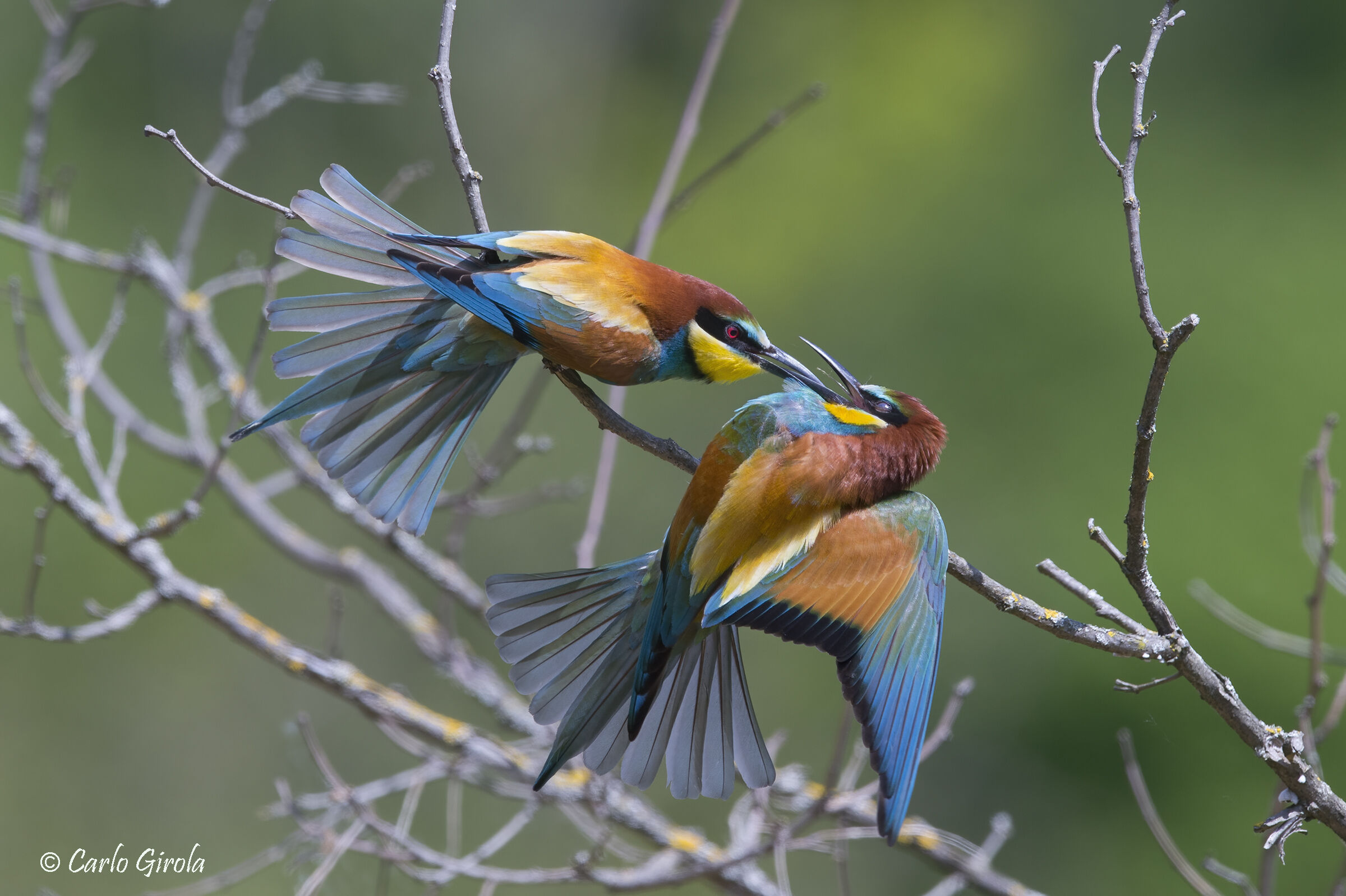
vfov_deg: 1.6
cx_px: 673
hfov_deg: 2.4
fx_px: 31766
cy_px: 448
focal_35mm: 850
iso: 800
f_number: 9
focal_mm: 850
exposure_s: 1/1250
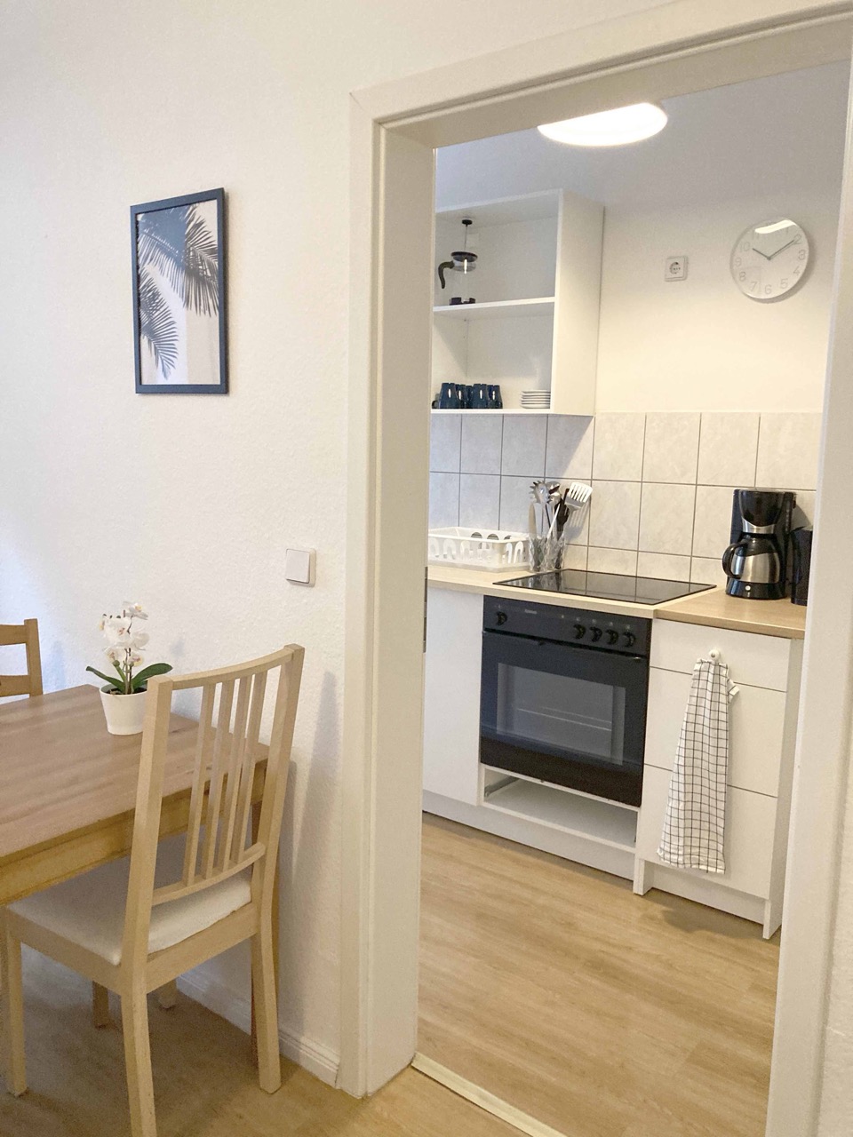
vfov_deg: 63.4
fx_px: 920
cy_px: 568
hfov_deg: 49.7
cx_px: 426
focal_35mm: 28
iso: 320
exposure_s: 1/47
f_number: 1.8
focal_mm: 3.99
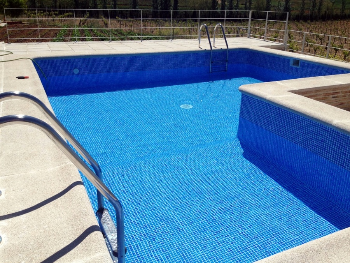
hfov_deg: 52.6
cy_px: 132
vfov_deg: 40.7
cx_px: 175
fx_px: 354
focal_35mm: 35
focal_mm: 4.28
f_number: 2.4
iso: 50
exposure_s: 1/3690
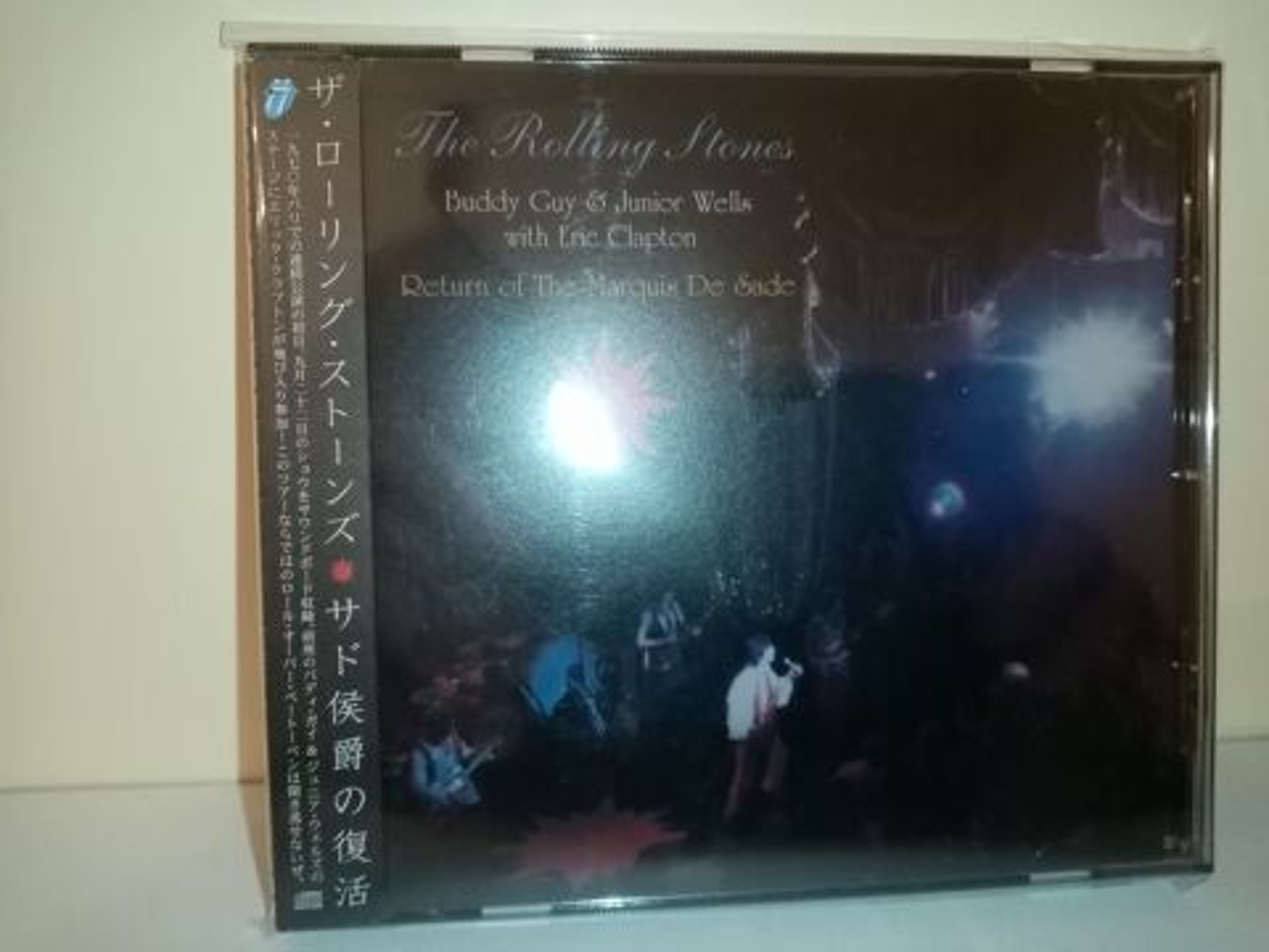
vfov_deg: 53.1
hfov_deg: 67.3
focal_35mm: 26
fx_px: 953
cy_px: 476
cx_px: 634
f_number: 1.8
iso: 524
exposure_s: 1/25
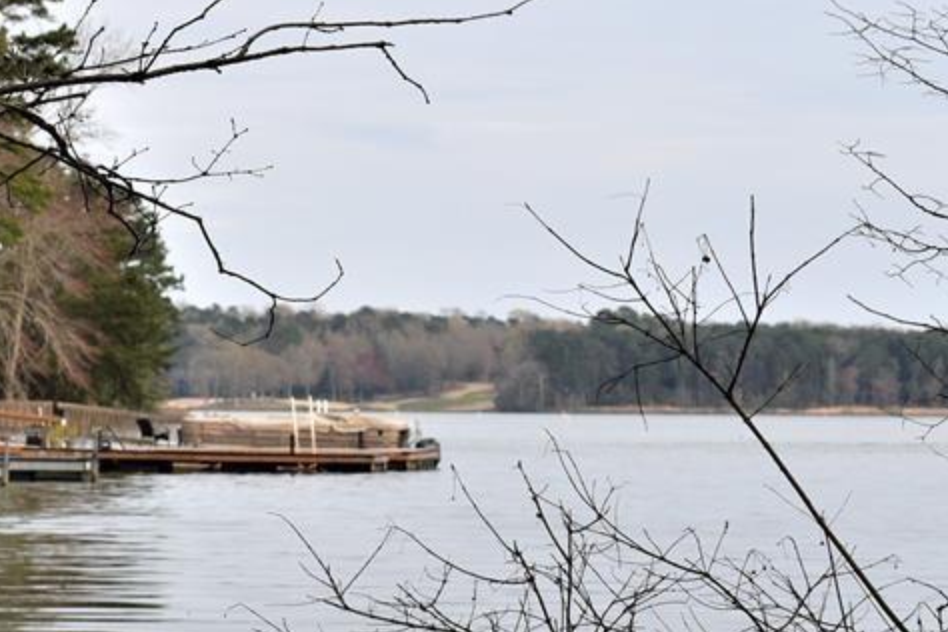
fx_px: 4689
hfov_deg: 11.5
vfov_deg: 7.7
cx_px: 504
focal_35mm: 178
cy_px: 388
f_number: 6.3
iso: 100
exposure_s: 1/160
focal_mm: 55
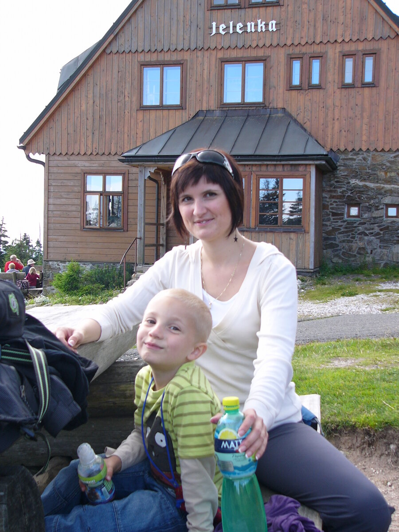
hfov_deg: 29.1
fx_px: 768
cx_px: 200
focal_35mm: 50
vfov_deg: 38.2
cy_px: 266
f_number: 3.3
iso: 50
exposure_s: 1/100
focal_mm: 8.3
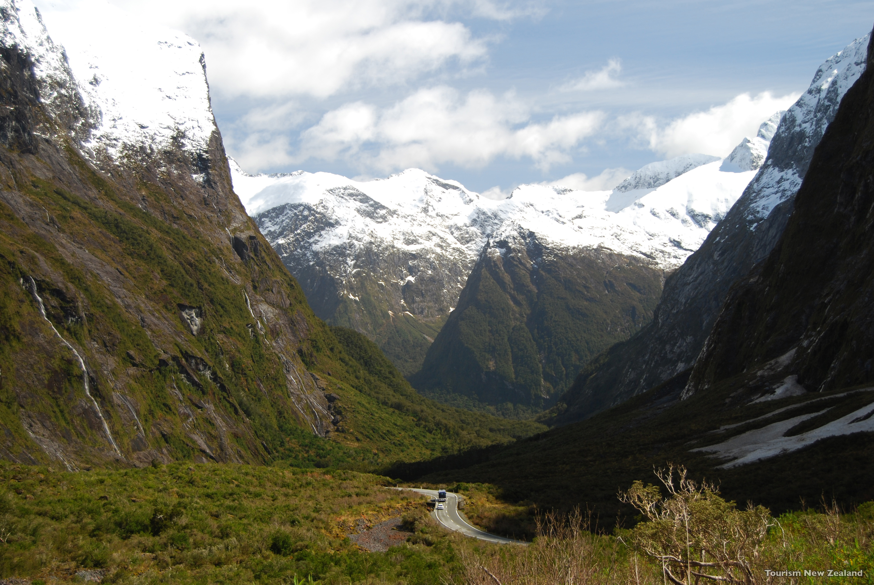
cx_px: 437
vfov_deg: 26.6
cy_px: 292
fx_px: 1240
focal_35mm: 51
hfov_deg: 38.8
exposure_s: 1/160
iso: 100
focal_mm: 34
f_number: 5
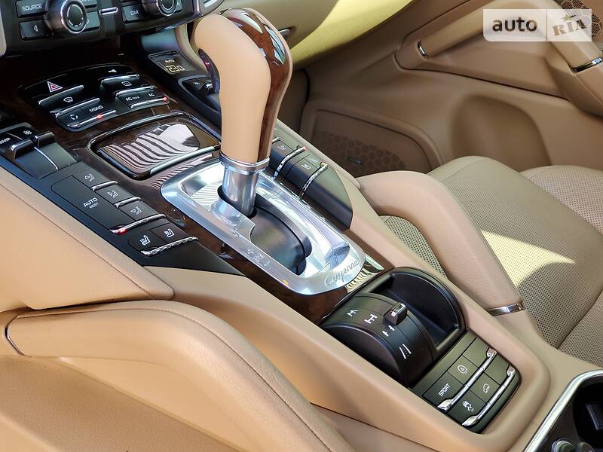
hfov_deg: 36.8
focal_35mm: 52
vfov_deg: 28.0
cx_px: 302
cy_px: 226
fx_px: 906
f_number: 2.4
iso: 100
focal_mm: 6
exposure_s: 1/30
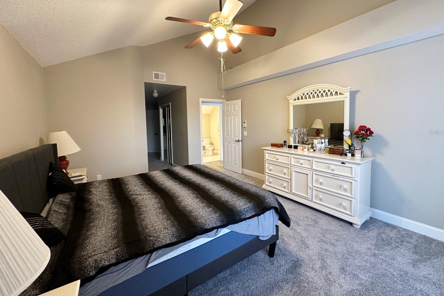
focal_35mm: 15
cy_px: 132
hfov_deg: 100.4
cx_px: 227
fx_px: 185
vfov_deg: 77.1
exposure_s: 1/60
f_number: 2.2
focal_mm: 2.22
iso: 400
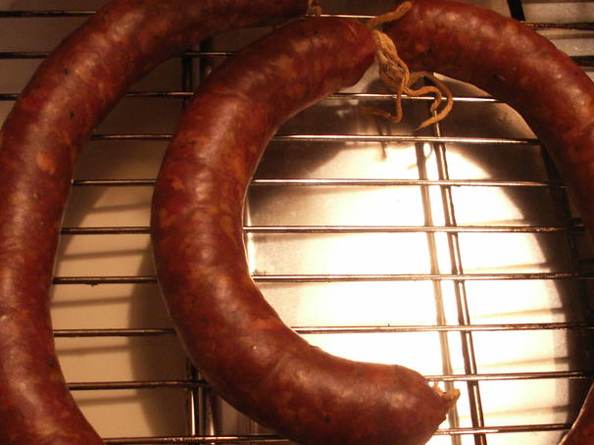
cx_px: 323
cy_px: 266
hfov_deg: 36.8
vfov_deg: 28.0
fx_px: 892
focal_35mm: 52
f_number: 2.8
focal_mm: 5.86
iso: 160
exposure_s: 1/13
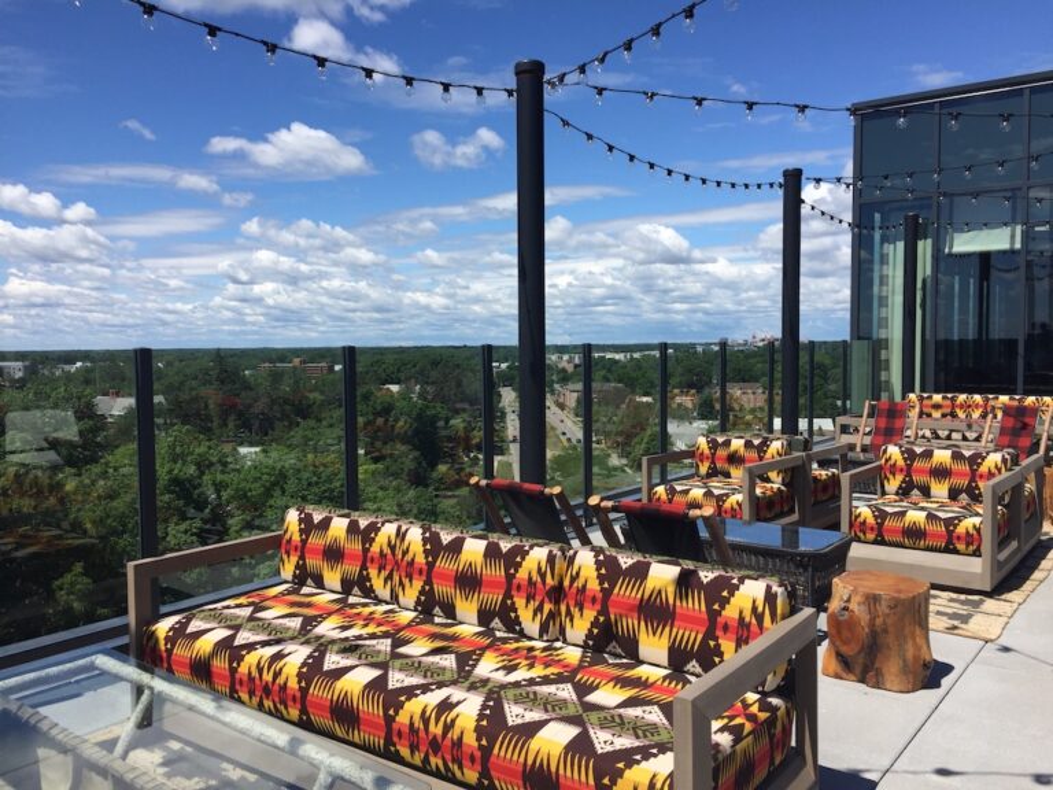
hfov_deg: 61.7
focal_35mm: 29
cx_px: 526
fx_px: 882
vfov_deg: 48.2
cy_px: 395
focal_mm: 4.15
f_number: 2.2
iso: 32
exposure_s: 1/2639
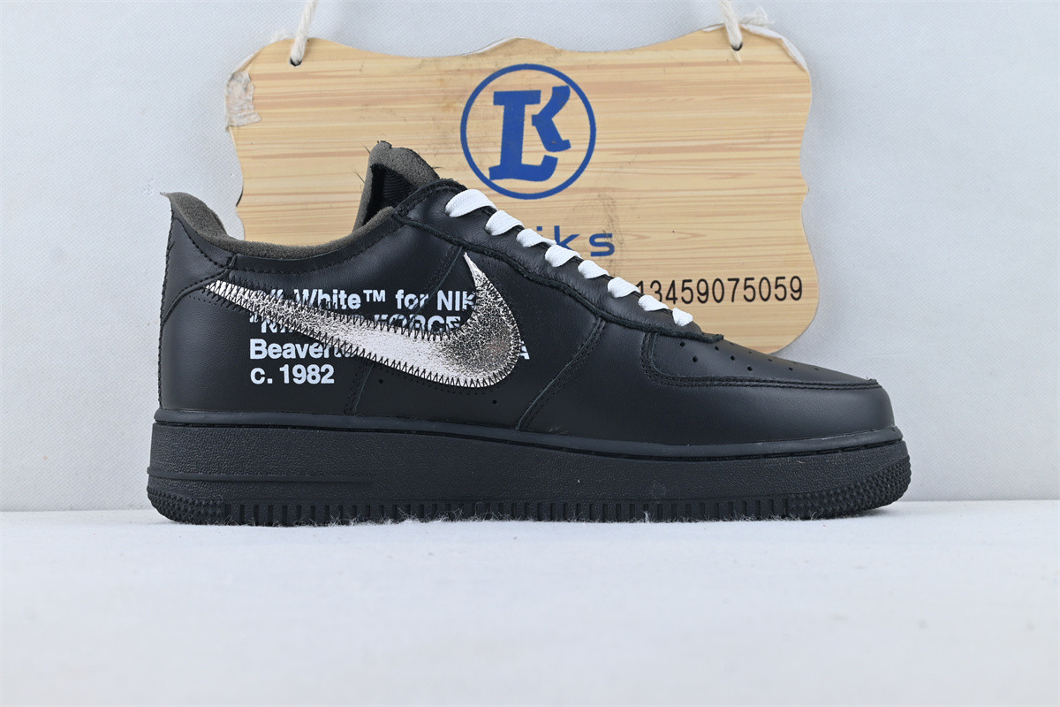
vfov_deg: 31.9
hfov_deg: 46.4
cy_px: 354
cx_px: 530
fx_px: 1237
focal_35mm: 42
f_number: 7.1
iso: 100
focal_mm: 28
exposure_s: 1/25
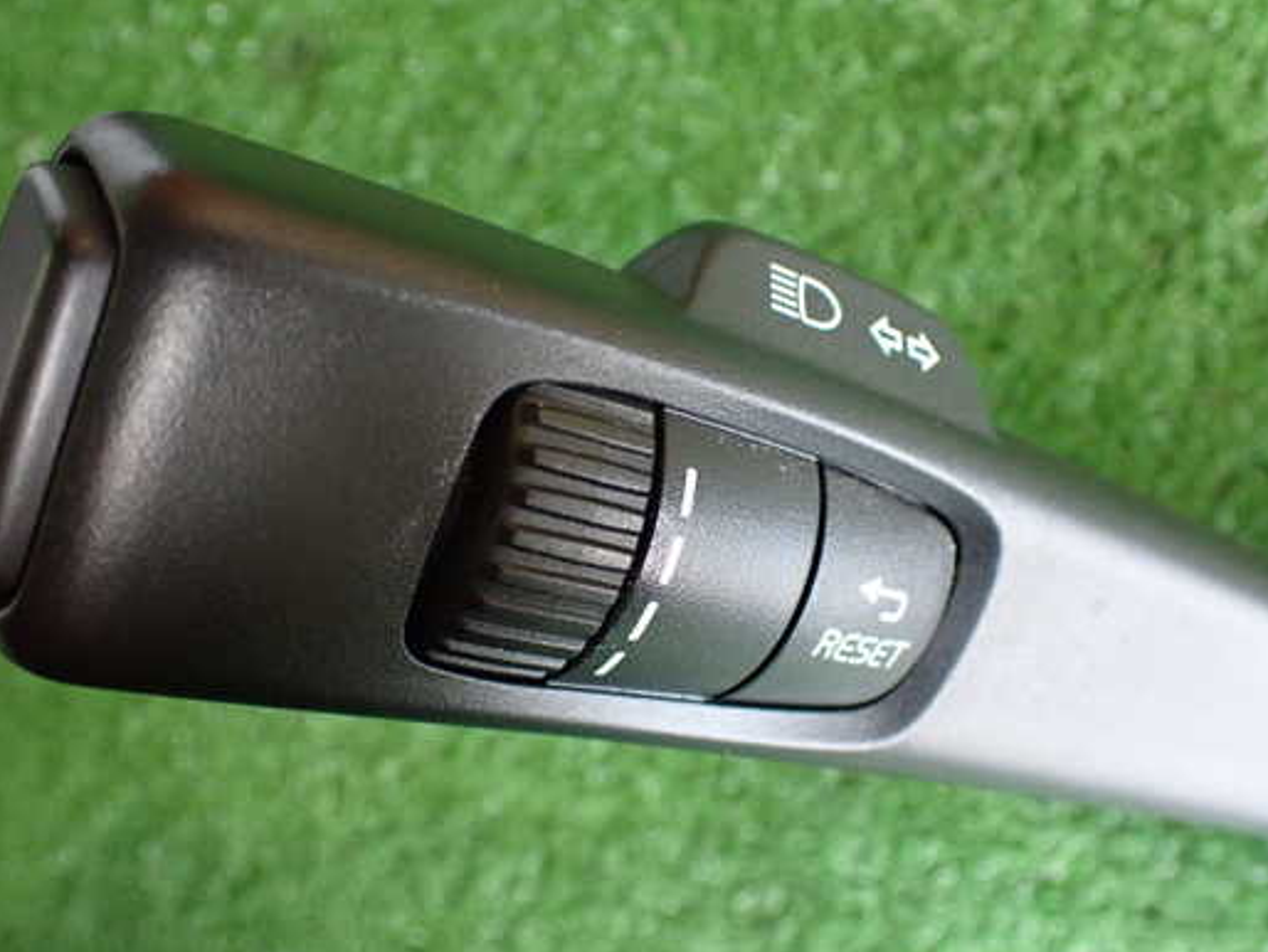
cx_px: 612
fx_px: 1283
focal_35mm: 35
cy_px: 469
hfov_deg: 52.6
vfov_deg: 40.7
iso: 800
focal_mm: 5.4
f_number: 2.3
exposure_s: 1/50
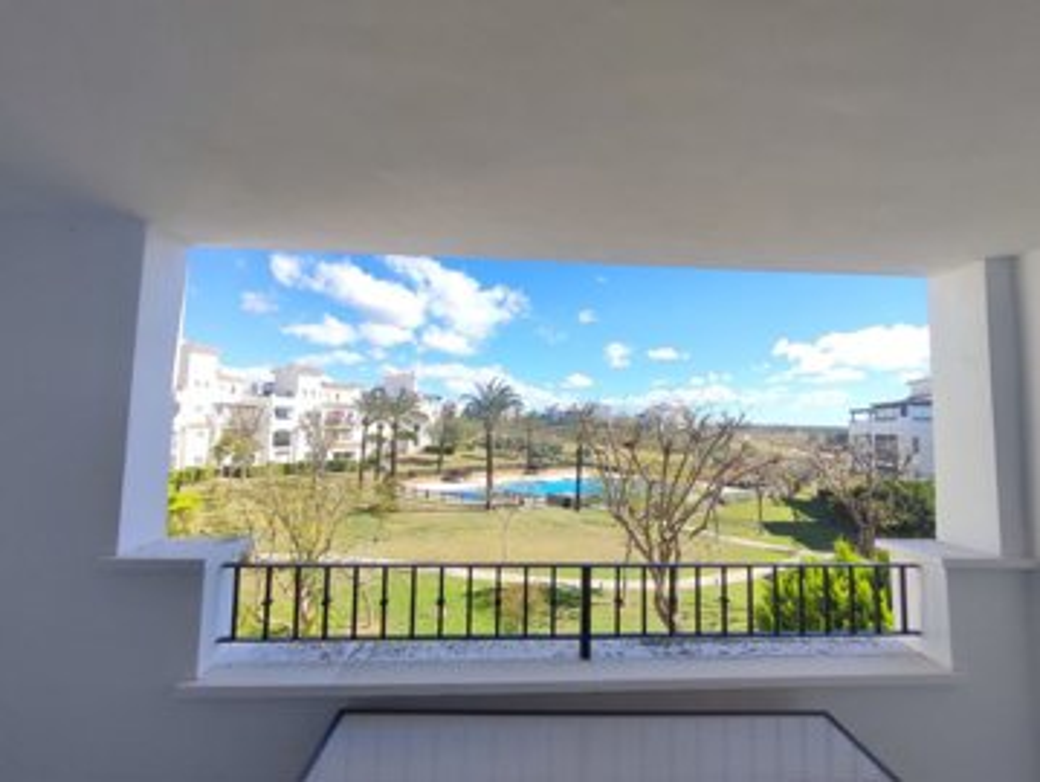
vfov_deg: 78.2
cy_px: 391
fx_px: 481
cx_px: 520
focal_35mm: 16
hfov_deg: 94.4
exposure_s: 1/926
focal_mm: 1.65
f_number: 2.2
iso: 50
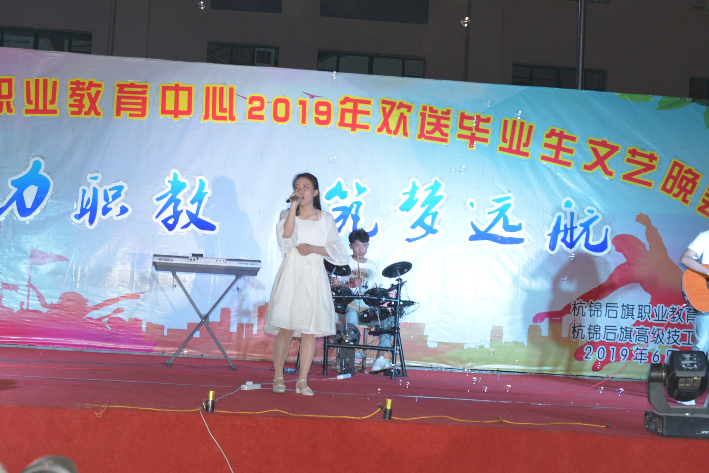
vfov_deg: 20.0
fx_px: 1340
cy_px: 157
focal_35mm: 68
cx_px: 270
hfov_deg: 29.5
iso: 3200
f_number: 7.1
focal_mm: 48
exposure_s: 1/80
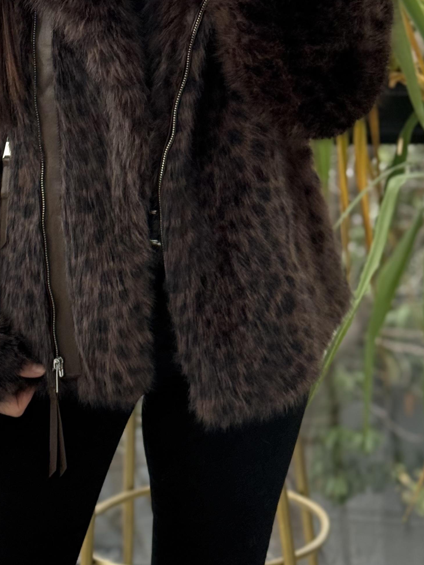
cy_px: 95
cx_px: 174
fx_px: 1617
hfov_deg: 14.9
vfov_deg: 19.6
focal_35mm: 99
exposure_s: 1/212
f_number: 1.78
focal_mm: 6.76
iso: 160
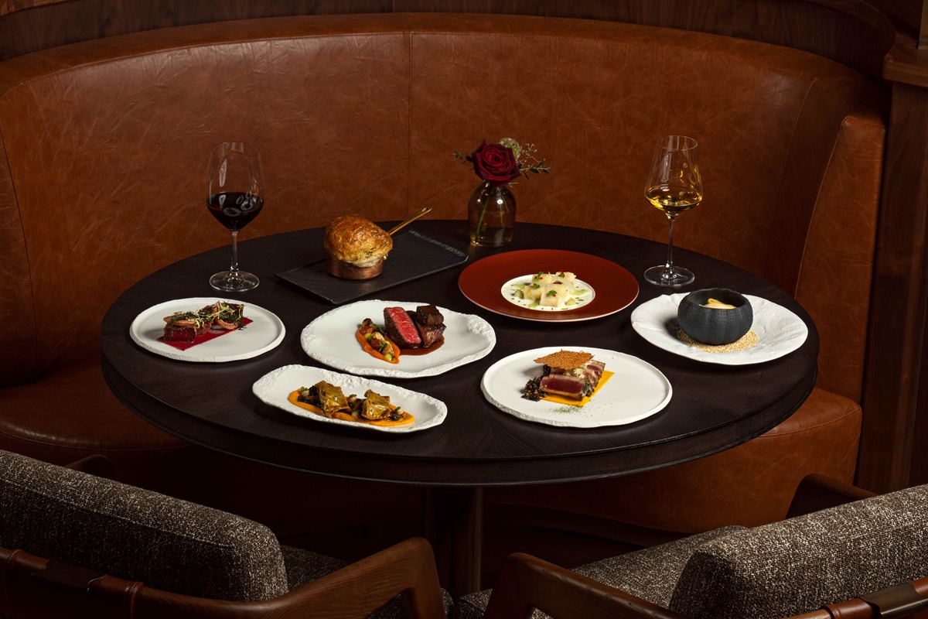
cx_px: 464
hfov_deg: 19.5
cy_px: 310
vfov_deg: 13.0
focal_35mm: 105
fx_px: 2706
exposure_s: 1/100
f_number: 14
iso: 800
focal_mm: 105
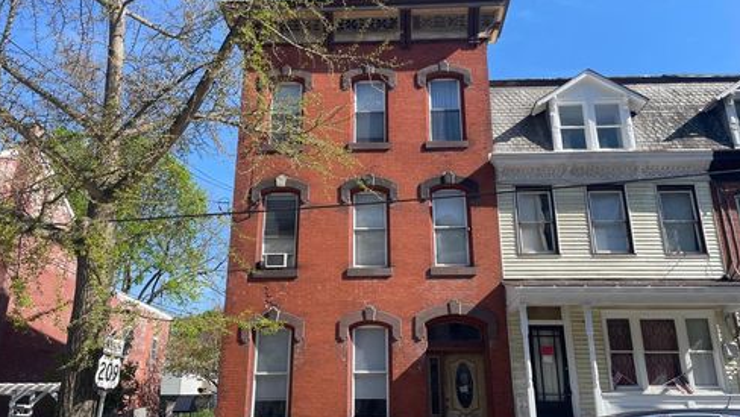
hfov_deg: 66.0
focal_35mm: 29
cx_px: 375
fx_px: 569
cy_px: 231
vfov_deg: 40.2
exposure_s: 1/1618
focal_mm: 4.2
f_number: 1.6
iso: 32
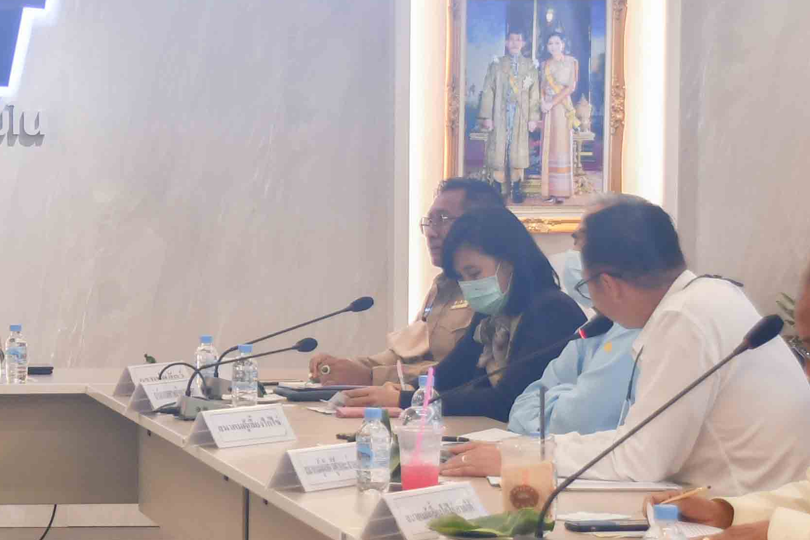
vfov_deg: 8.5
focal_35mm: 161
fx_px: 3623
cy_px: 362
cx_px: 34
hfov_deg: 12.6
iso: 280
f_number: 4.2
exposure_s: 1/60
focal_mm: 32
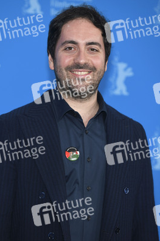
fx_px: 1114
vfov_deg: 12.3
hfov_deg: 8.2
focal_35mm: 167
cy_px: 120
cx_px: 80
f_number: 4
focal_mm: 165
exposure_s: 1/400
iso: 640
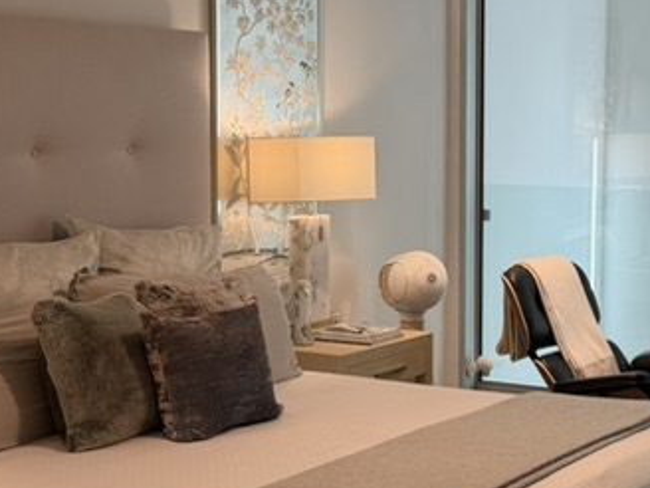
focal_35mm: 75
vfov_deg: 19.6
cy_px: 232
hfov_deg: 25.5
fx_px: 1408
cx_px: 525
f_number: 1.78
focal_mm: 6.76
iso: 160
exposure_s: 1/120
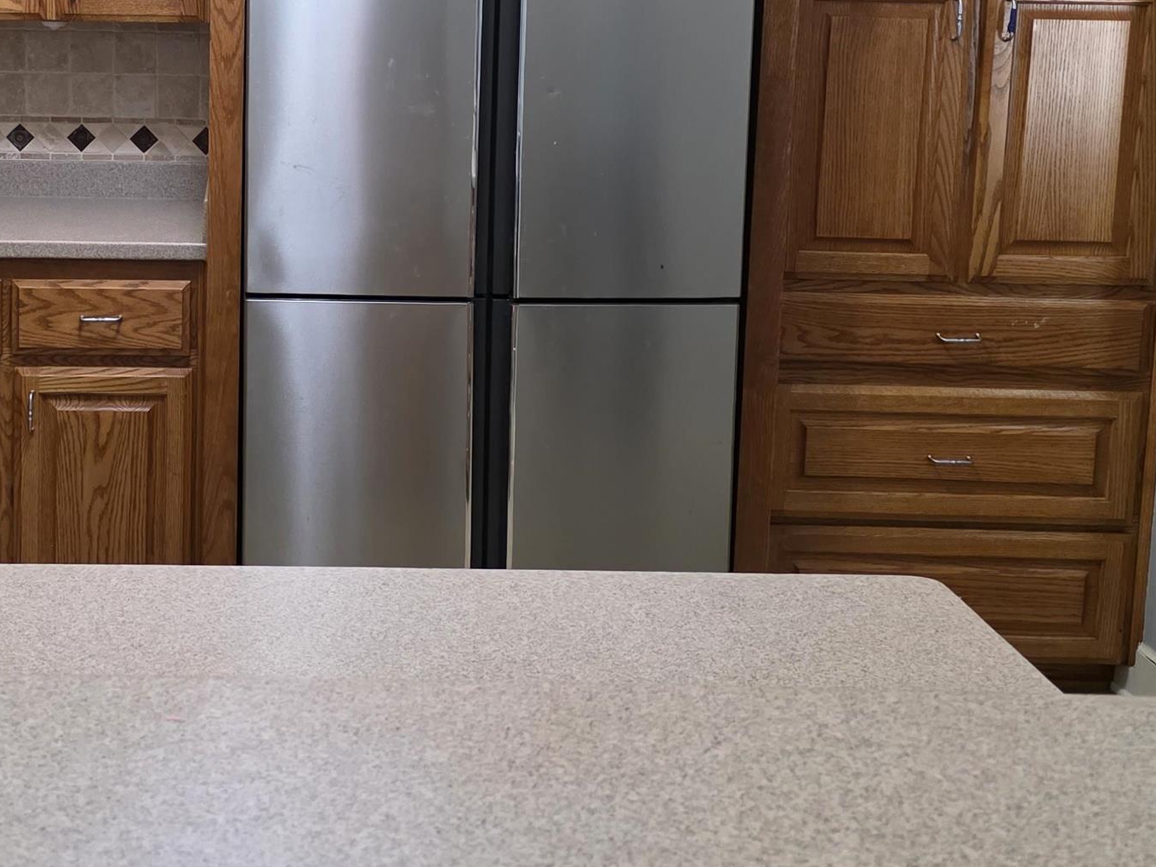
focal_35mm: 52
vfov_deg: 27.6
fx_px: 1736
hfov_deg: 35.7
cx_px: 248
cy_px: 202
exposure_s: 1/120
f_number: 1.7
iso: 1000
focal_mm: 6.3
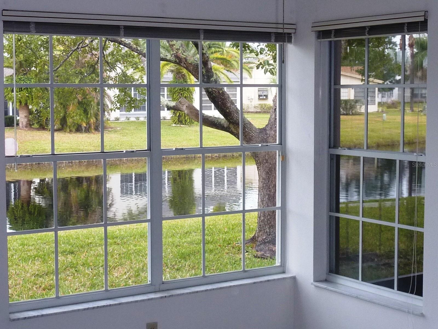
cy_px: 164
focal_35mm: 67
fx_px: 848
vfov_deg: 21.9
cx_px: 219
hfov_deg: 29.0
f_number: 3.6
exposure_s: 1/30
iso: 160
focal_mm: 6.1
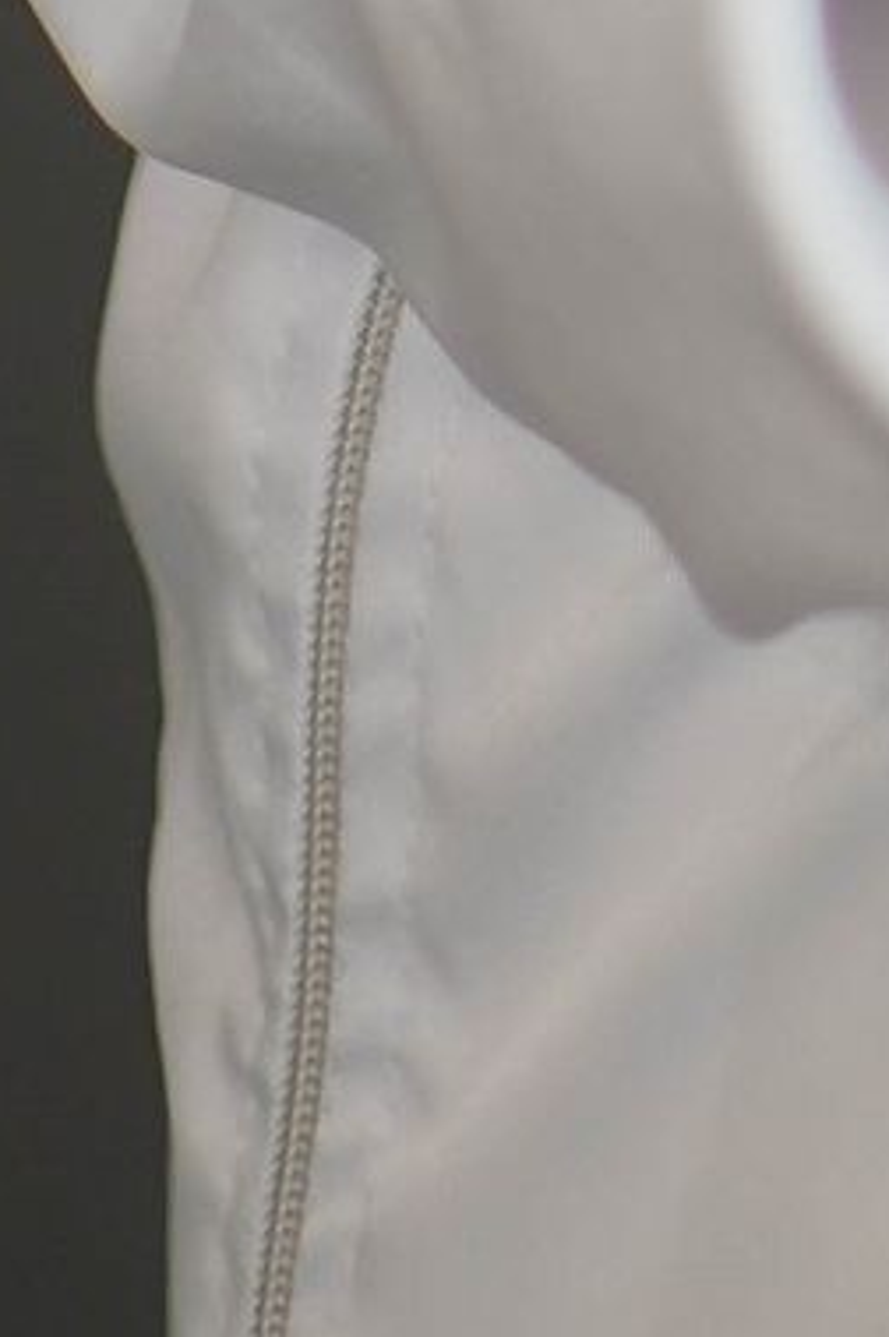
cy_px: -3736
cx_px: 1817
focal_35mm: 639
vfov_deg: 3.1
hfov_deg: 2.1
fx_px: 23711
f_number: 1.4
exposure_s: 1/125
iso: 125
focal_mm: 56
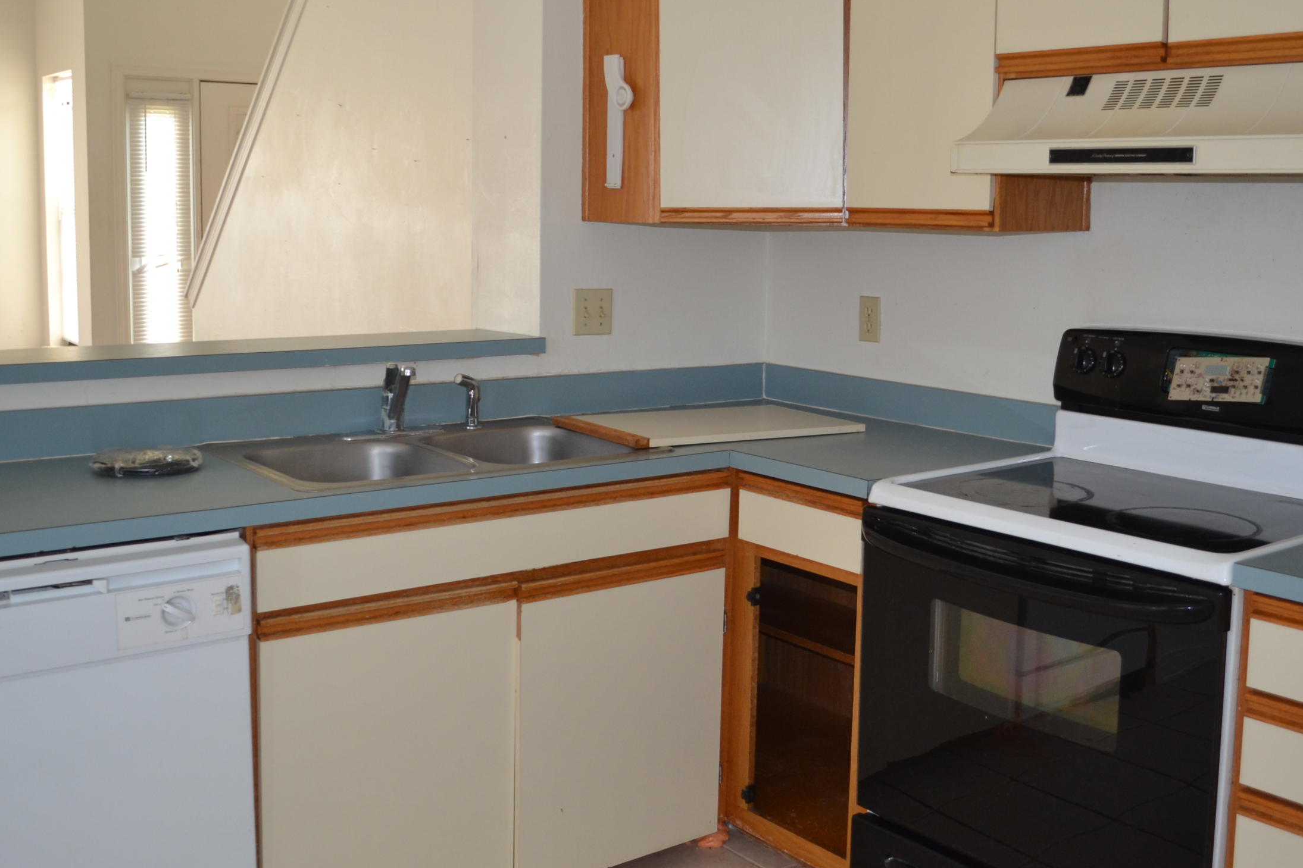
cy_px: 344
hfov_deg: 51.8
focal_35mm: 37
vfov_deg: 35.8
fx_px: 1339
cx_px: 702
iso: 400
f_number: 3.5
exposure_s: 1/60
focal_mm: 18
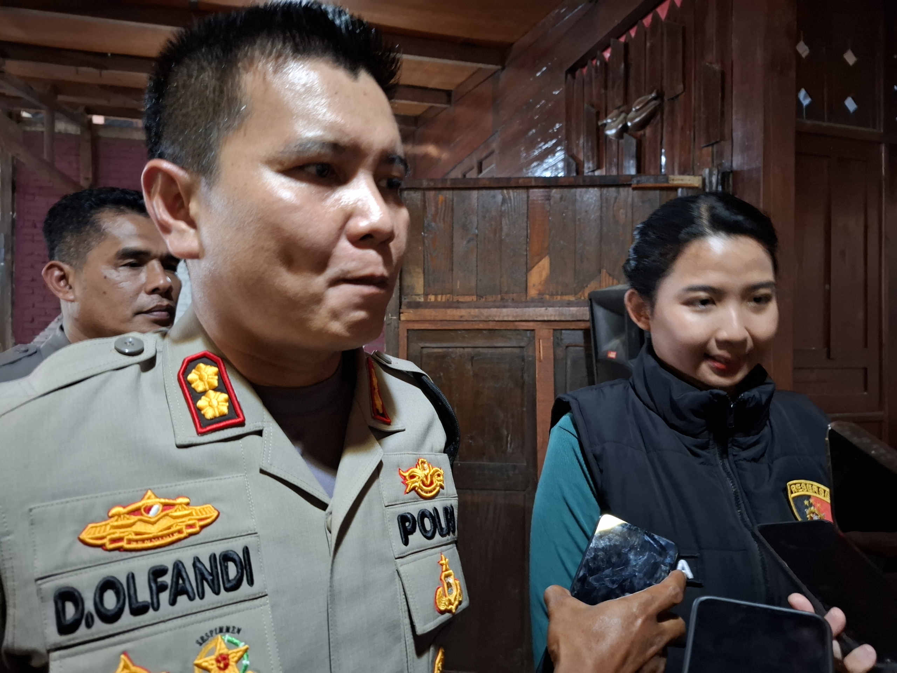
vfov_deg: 58.9
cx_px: 448
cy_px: 336
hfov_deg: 73.9
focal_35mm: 23
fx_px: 596
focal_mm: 5.54
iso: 1000
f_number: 1.8
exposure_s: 1/20
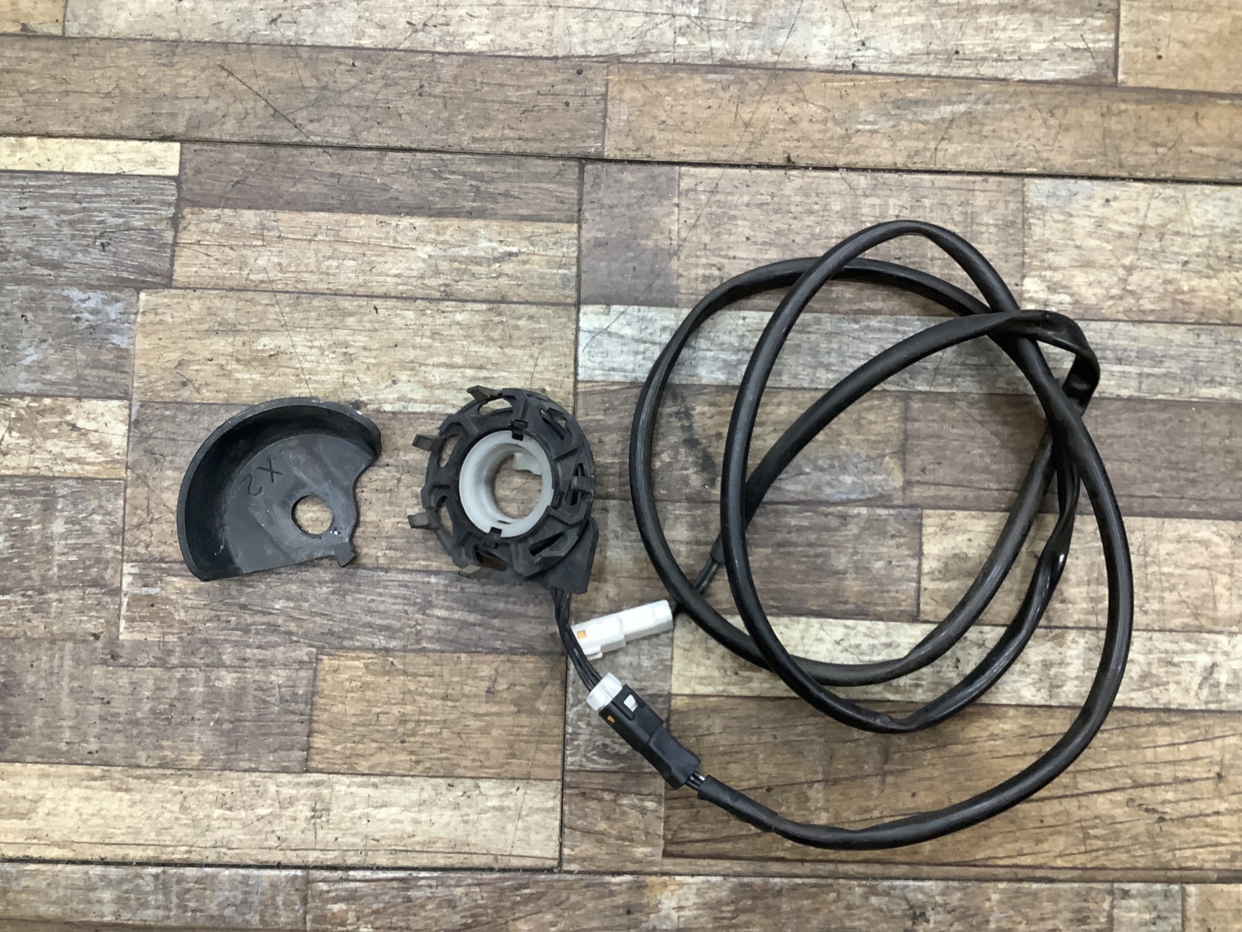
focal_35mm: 31
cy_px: 466
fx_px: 1112
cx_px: 621
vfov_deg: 45.5
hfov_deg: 58.3
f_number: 2.4
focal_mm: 3.3
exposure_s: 1/50
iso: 125
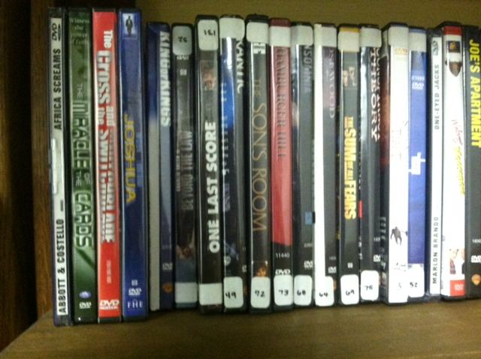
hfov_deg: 52.7
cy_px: 180
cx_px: 240
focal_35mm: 35
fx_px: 486
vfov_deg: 40.6
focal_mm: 3.85
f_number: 2.8
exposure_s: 1/15
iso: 800
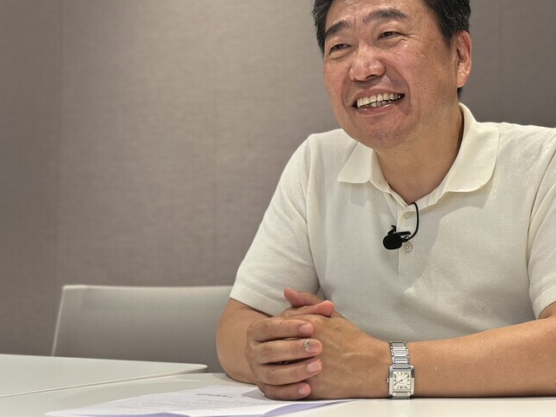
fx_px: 1156
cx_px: 373
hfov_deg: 26.9
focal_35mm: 72
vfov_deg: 20.3
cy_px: 124
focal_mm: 6.86
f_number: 1.78
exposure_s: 1/60
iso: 125
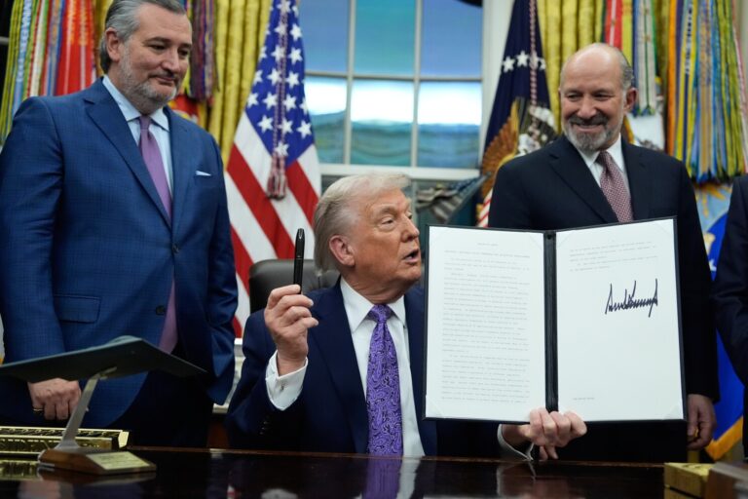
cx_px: 374
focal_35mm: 47
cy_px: 250
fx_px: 976
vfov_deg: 28.6
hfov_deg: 41.9
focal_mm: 47
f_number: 3.2
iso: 5000
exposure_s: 1/250
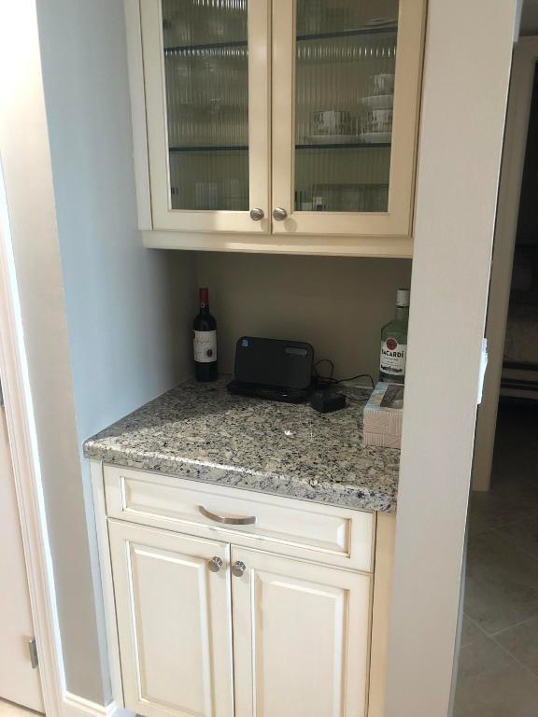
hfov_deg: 49.7
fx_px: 580
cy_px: 358
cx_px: 269
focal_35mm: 28
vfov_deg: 63.4
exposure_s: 1/17
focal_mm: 3.99
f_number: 1.8
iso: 40
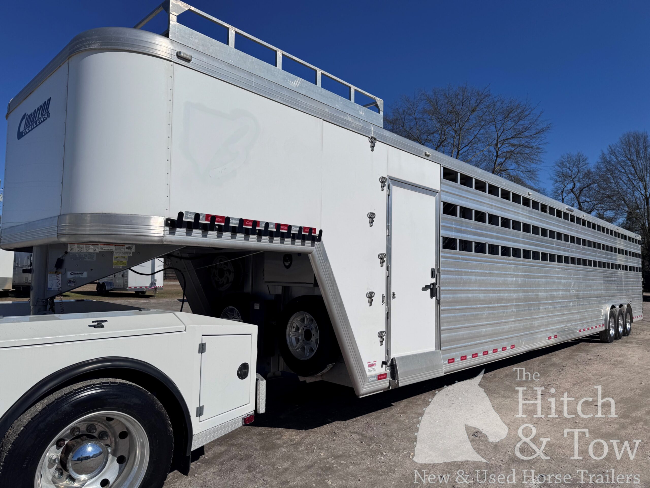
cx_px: 325
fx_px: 451
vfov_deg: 56.8
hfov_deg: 71.6
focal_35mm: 24
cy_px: 244
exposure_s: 1/15152
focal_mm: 6.76
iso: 64
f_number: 1.78
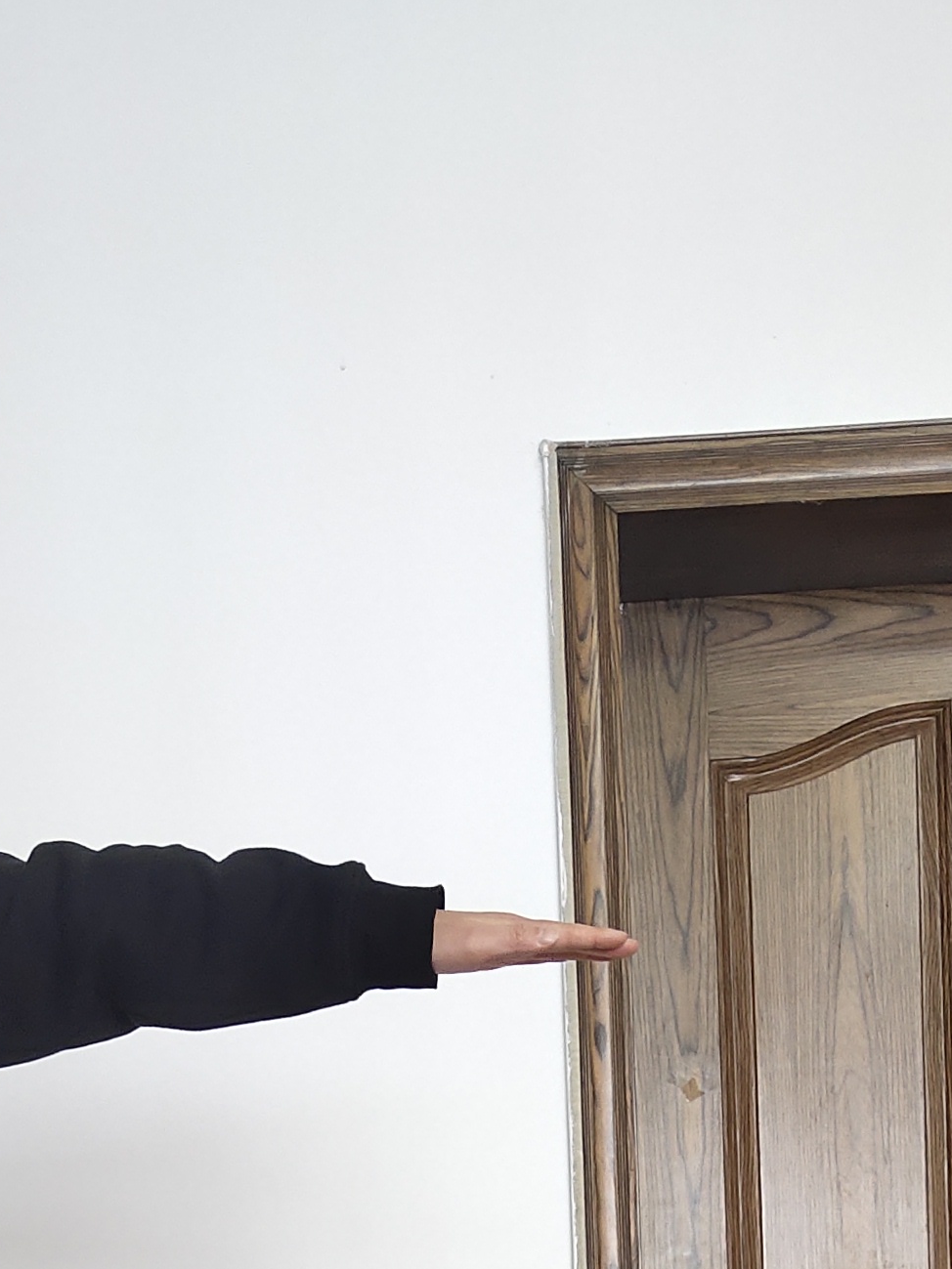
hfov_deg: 16.4
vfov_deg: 19.1
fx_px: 3301
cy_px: 1901
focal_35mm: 90
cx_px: 384
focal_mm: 4.27
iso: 185
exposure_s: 1/50
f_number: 1.8
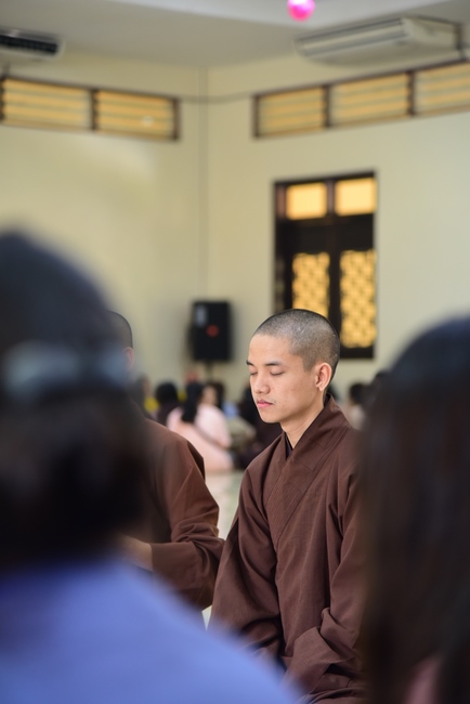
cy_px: 352
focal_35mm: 120
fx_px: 2347
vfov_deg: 17.1
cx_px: 235
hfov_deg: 11.4
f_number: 4
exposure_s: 1/40
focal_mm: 120
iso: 1250
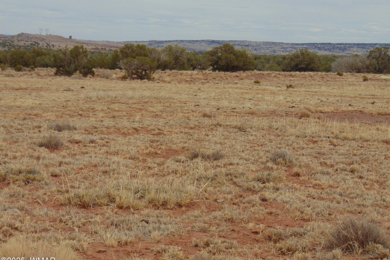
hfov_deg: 18.1
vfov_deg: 12.1
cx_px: 196
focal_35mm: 113
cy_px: 127
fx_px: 1224
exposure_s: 1/800
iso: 80
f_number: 3.9
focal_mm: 19.4
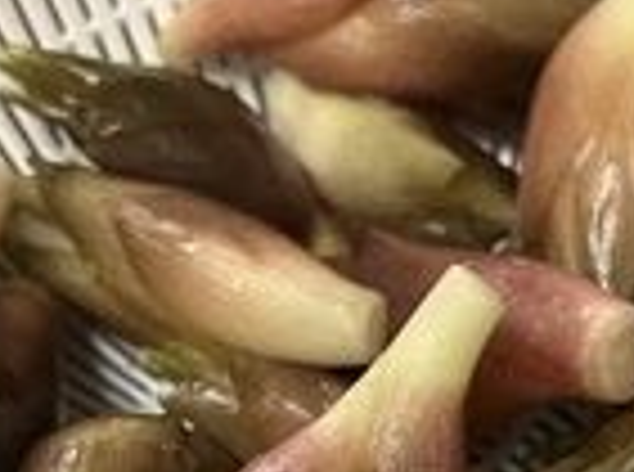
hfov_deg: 26.4
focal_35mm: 74
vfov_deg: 19.1
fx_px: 1352
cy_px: 512
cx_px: 373
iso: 640
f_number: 1.5
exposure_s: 1/39
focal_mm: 5.7
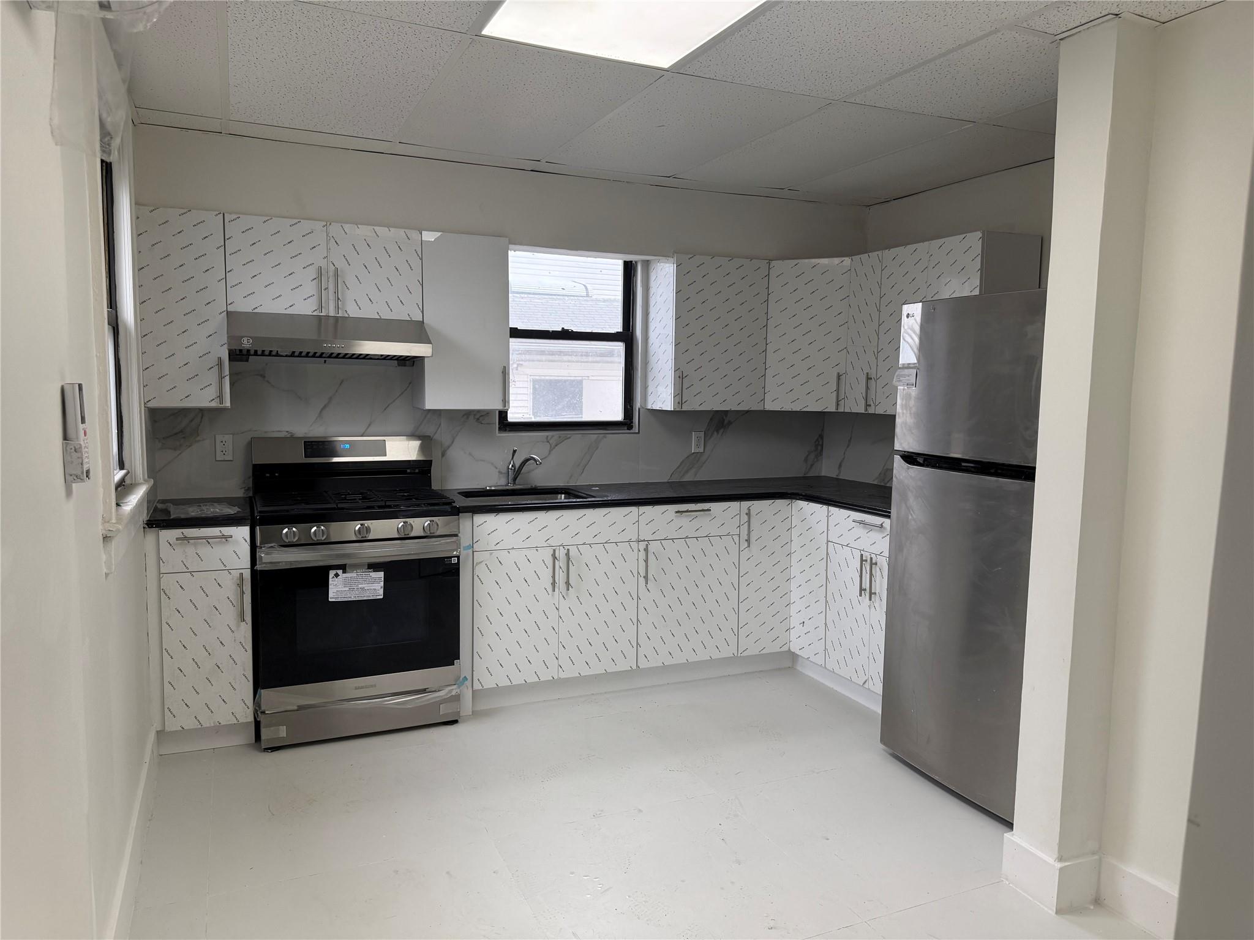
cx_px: 627
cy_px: 470
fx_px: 869
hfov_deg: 71.6
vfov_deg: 56.8
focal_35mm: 24
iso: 160
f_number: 1.78
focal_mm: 6.76
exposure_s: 1/238
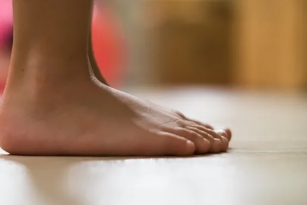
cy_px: 88
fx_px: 759
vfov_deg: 15.4
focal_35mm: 89
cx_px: 120
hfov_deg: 22.8
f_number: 2
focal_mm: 50
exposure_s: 1/160
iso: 2000
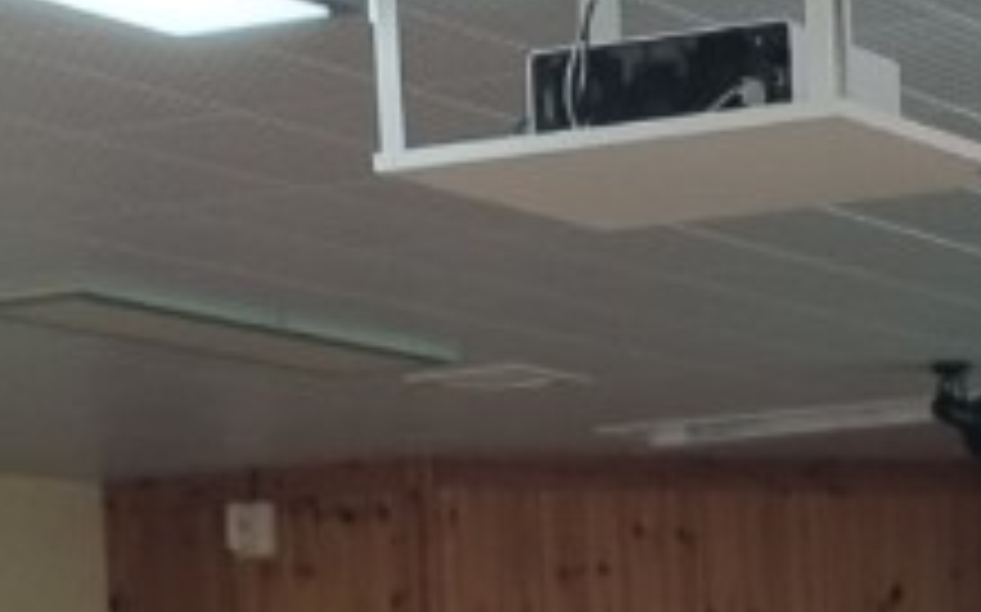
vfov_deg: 7.7
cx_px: 1044
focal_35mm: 162
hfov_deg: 12.7
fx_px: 4329
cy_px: 1336
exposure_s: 1/80
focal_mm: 5.4
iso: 64
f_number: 1.8
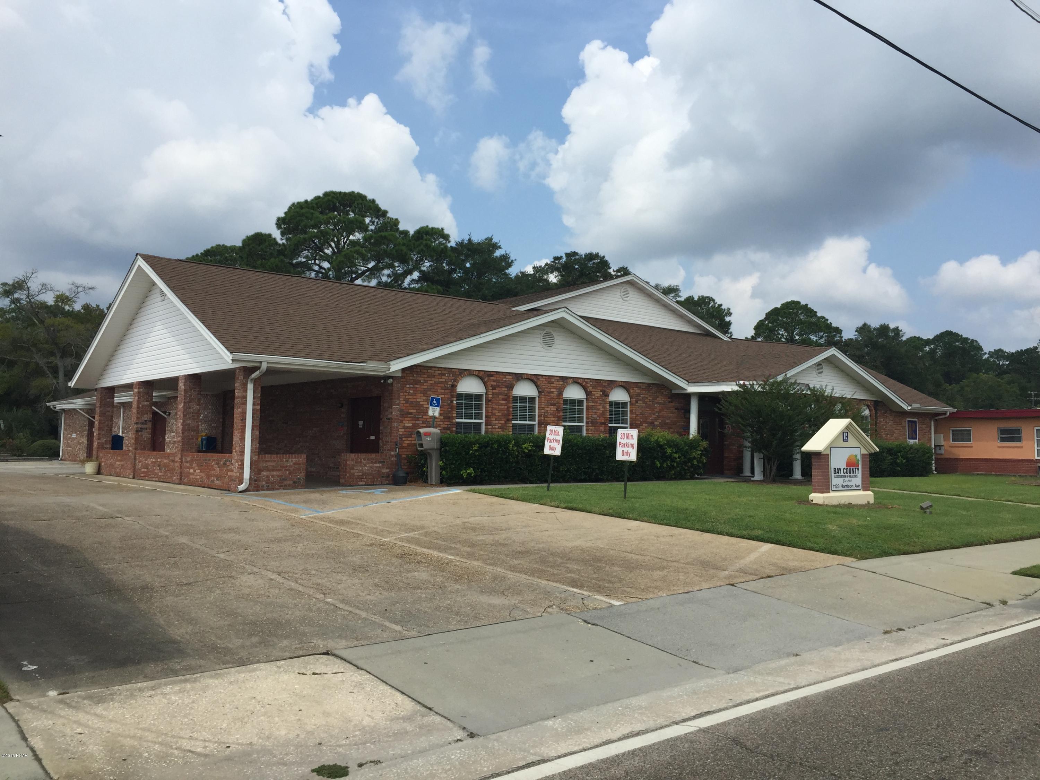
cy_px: 390
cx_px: 520
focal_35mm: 29
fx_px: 871
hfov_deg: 61.7
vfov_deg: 48.2
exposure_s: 1/2475
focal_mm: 4.15
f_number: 2.2
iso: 32
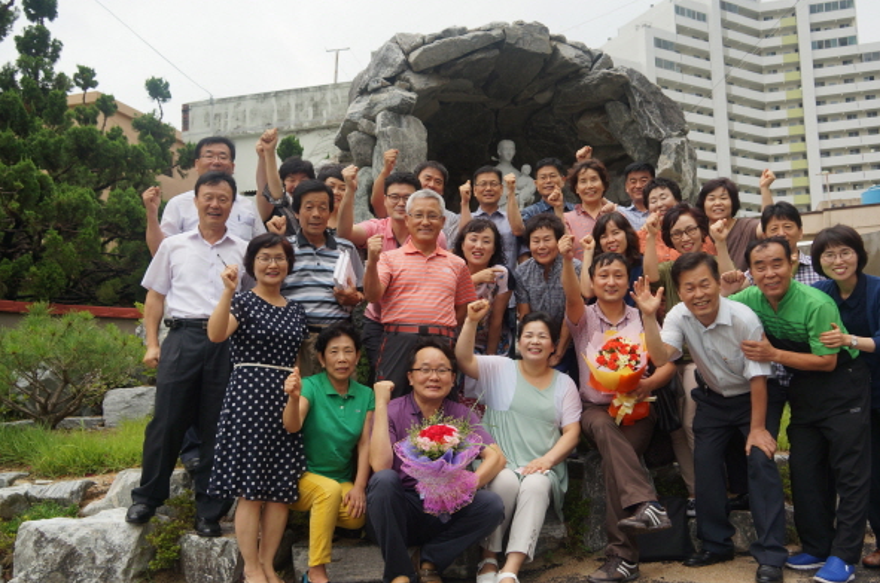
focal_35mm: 32
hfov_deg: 58.7
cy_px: 300
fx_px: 781
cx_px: 485
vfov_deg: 41.0
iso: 160
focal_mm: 18
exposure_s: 1/100
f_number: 4
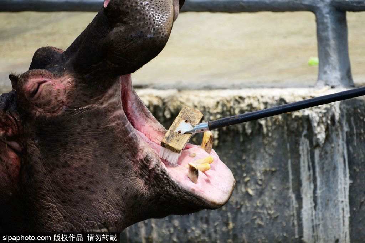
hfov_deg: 7.9
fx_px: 2636
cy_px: 122
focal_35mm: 260
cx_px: 182
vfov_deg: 5.3
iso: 800
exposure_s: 1/500
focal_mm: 260
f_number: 5.6
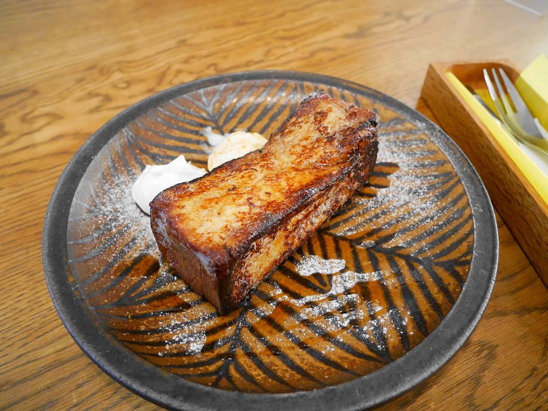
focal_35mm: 24
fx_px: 380
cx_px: 274
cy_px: 206
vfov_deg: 56.8
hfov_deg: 71.6
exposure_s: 1/50
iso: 3200
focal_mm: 12
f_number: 3.5
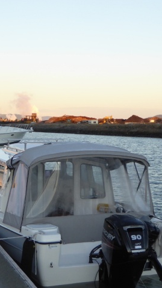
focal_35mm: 71
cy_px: 164
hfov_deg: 17.0
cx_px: 66
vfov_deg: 29.7
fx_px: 543
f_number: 3.7
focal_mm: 6.7
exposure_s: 1/80
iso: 100
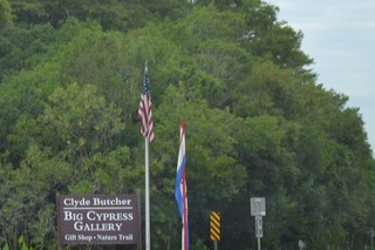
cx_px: -68
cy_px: 36
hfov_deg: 10.4
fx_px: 2030
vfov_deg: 7.0
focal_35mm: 195
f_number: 6.3
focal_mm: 52
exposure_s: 1/160
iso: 100
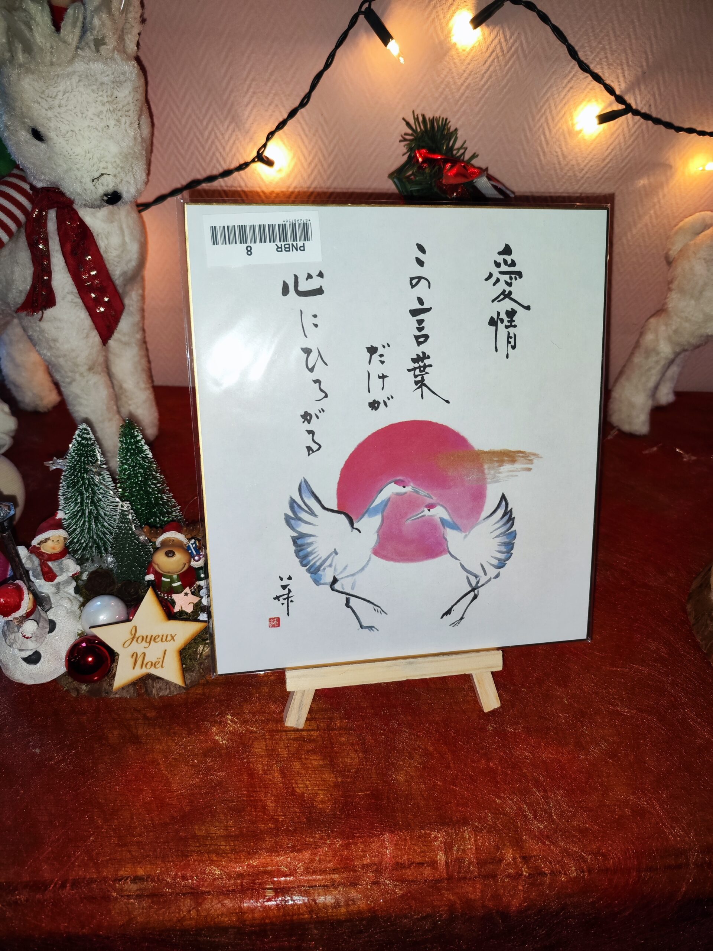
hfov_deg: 58.9
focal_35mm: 23
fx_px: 632
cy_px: 476
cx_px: 356
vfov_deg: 73.9
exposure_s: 1/100
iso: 872
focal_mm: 7.01
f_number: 1.69
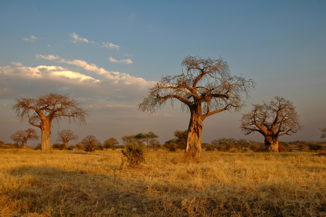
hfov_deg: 59.5
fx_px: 285
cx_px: 163
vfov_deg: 41.6
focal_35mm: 32
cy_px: 108
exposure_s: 1/125
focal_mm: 21
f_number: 10
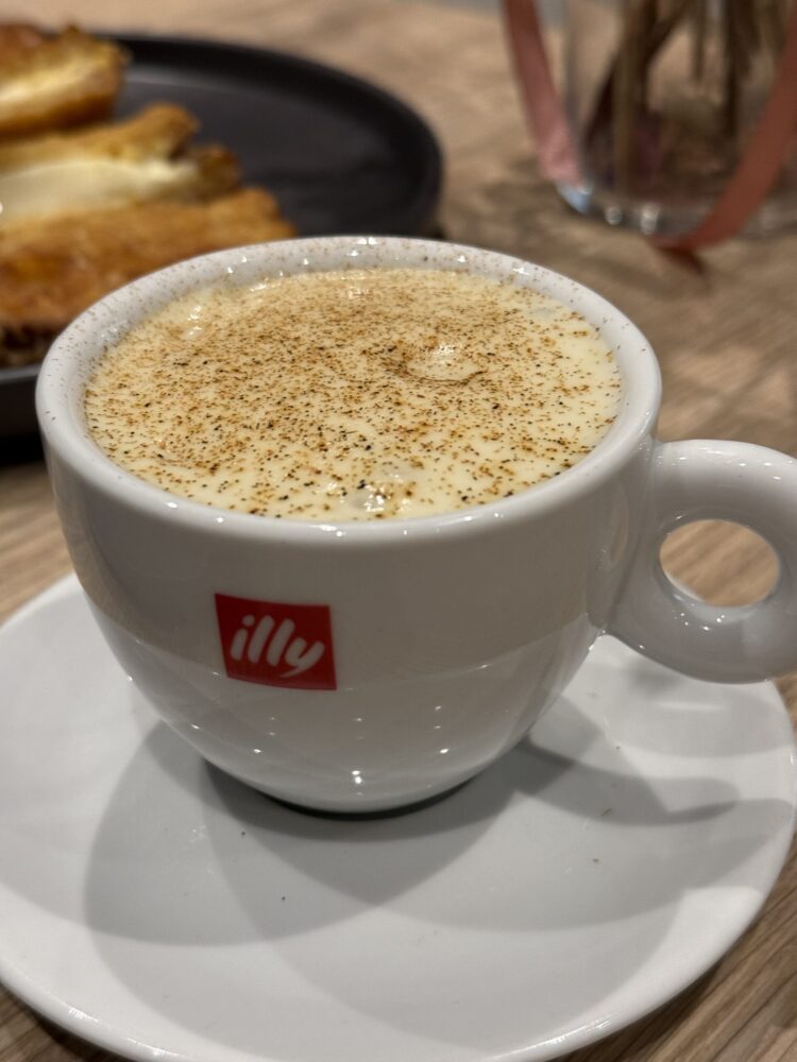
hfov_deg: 30.3
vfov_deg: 39.7
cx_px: 398
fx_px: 1474
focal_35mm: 48
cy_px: 531
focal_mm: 6.76
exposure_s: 1/50
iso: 100
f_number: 1.78
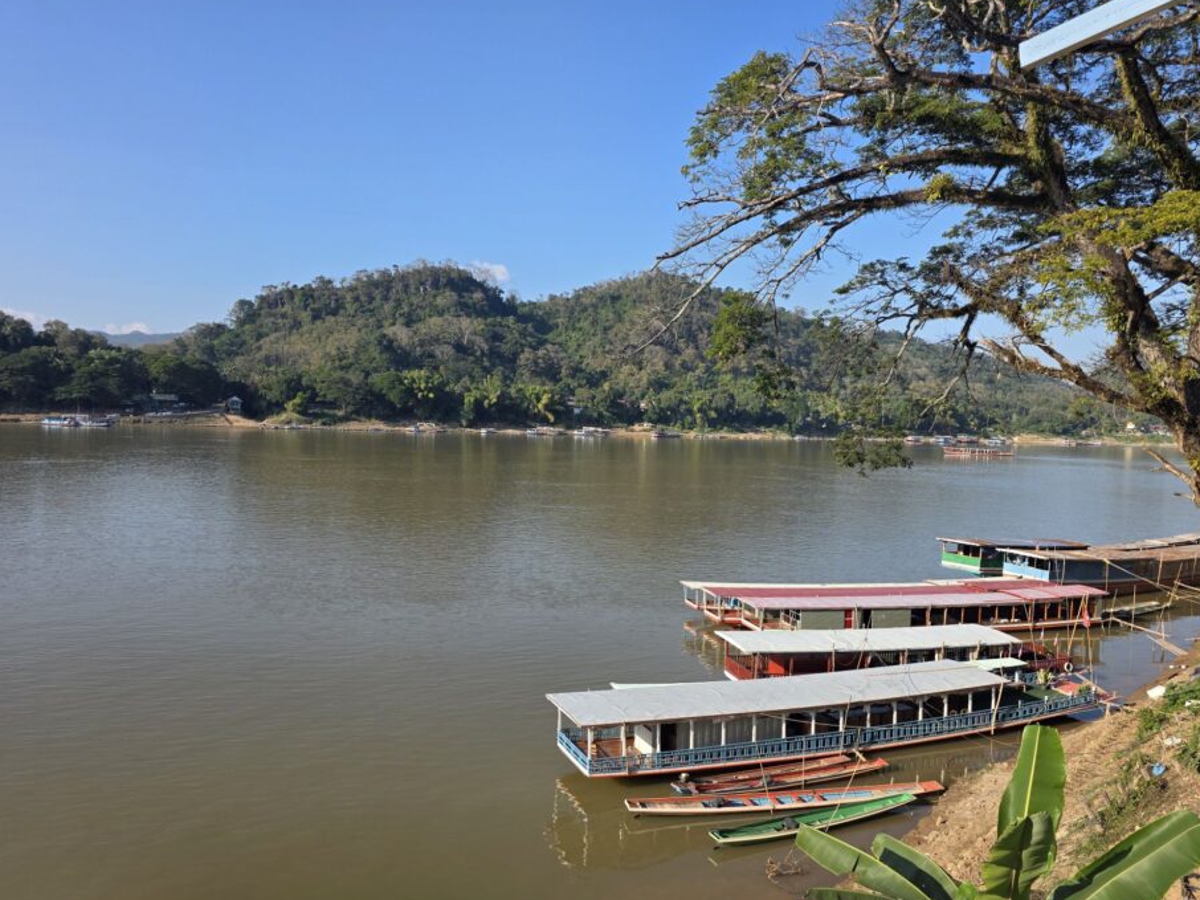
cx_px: 638
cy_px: 472
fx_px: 901
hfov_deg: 67.3
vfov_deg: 53.0
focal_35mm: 26
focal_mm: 6.3
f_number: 1.7
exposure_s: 1/4057
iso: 80
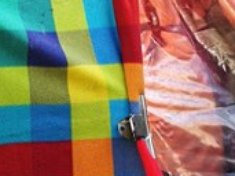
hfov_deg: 17.2
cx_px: 58
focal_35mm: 114
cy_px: -85
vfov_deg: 12.4
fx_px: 773
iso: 64
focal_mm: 4.5
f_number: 2.2
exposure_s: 1/120
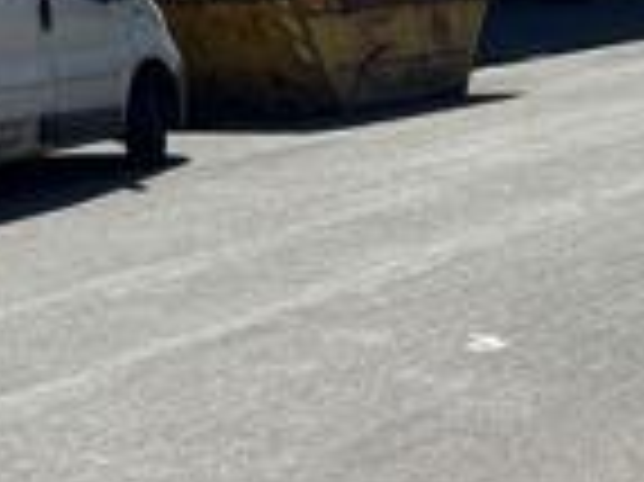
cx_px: -270
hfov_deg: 16.7
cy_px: -351
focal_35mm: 109
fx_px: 2026
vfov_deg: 12.5
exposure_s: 1/3205
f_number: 1.6
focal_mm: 5.96
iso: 50
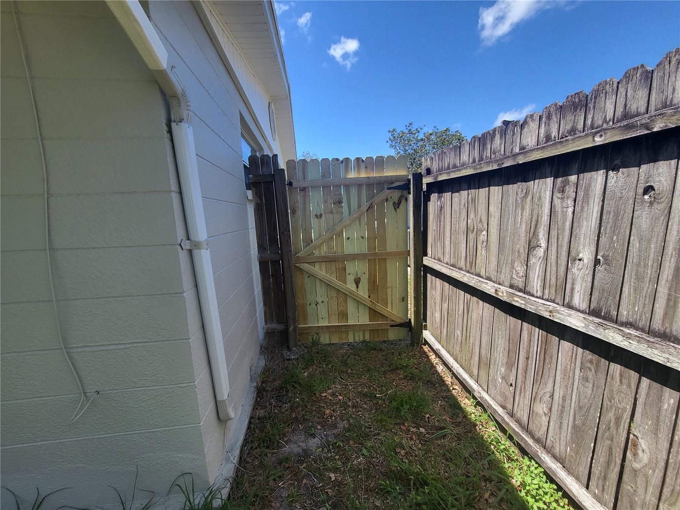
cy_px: 255
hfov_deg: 106.2
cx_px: 340
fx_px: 255
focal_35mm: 13
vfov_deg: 89.9
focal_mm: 1.74
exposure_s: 1/489
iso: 32
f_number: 2.2
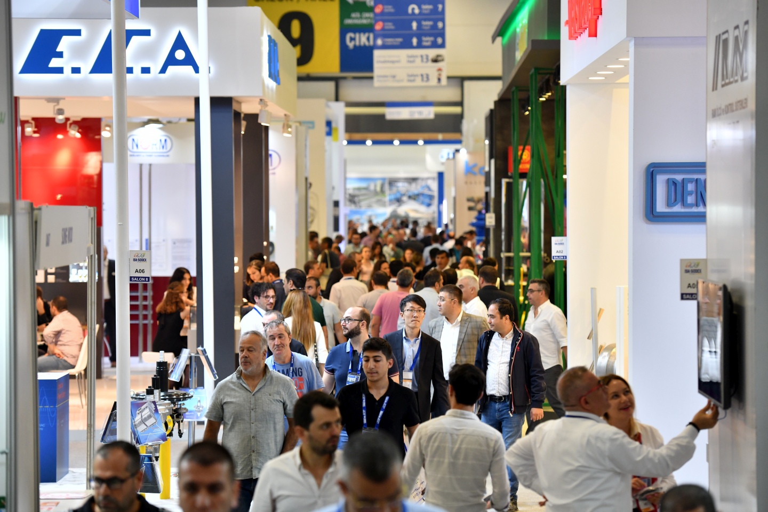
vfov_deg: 11.4
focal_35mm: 120
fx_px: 2560
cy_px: 256
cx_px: 384
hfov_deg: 17.1
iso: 1250
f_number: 4
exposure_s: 1/200
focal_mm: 120
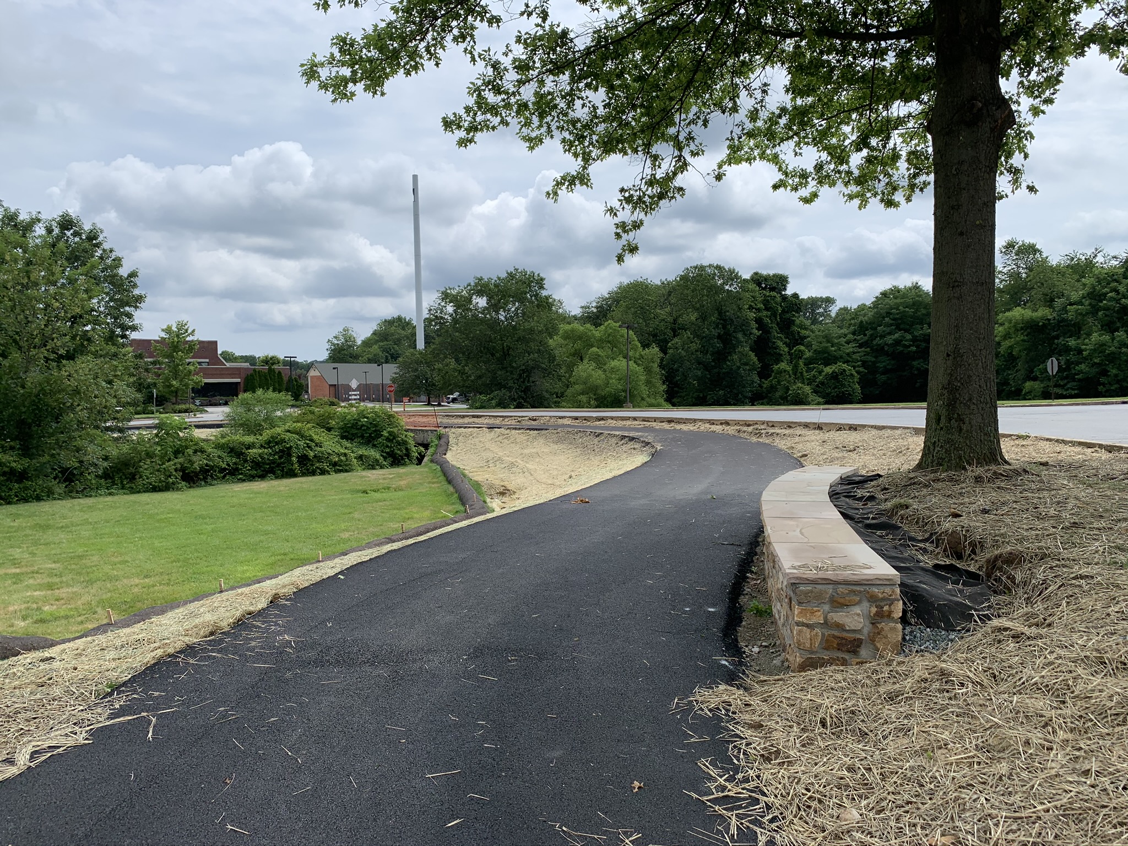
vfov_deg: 53.1
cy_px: 423
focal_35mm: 26
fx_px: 847
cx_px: 564
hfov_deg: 67.3
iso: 25
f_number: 1.8
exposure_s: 1/3521
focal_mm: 4.25
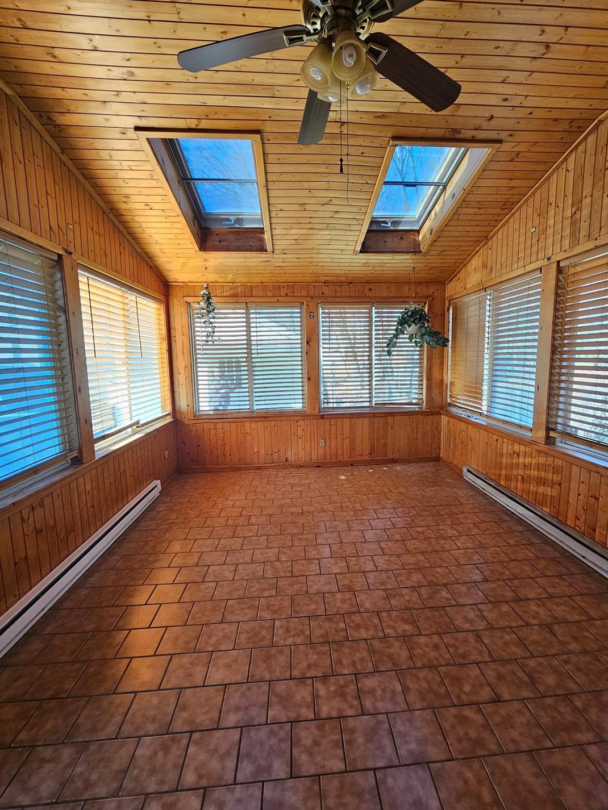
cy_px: 410
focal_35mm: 14
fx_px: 328
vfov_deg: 102.0
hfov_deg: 85.6
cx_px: 319
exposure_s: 1/77.4
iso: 125
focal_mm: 2.2
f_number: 2.2
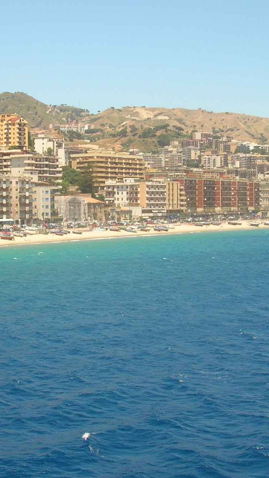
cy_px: 242
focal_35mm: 65
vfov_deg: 32.4
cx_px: 109
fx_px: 824
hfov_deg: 18.5
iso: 50
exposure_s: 1/205
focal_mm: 5.8
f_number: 5.6
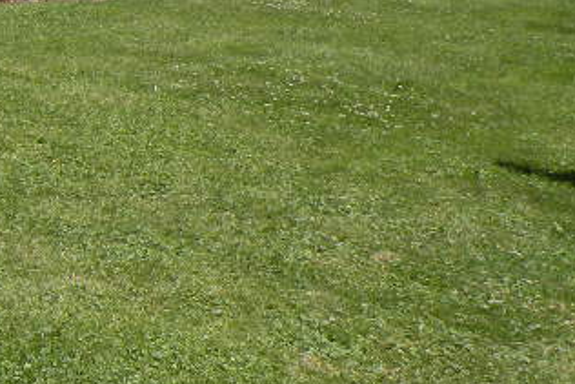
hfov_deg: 19.0
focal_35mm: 91
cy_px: -60
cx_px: -346
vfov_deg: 14.6
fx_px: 1454
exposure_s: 1/250
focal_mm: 4.7
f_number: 6.3
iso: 64
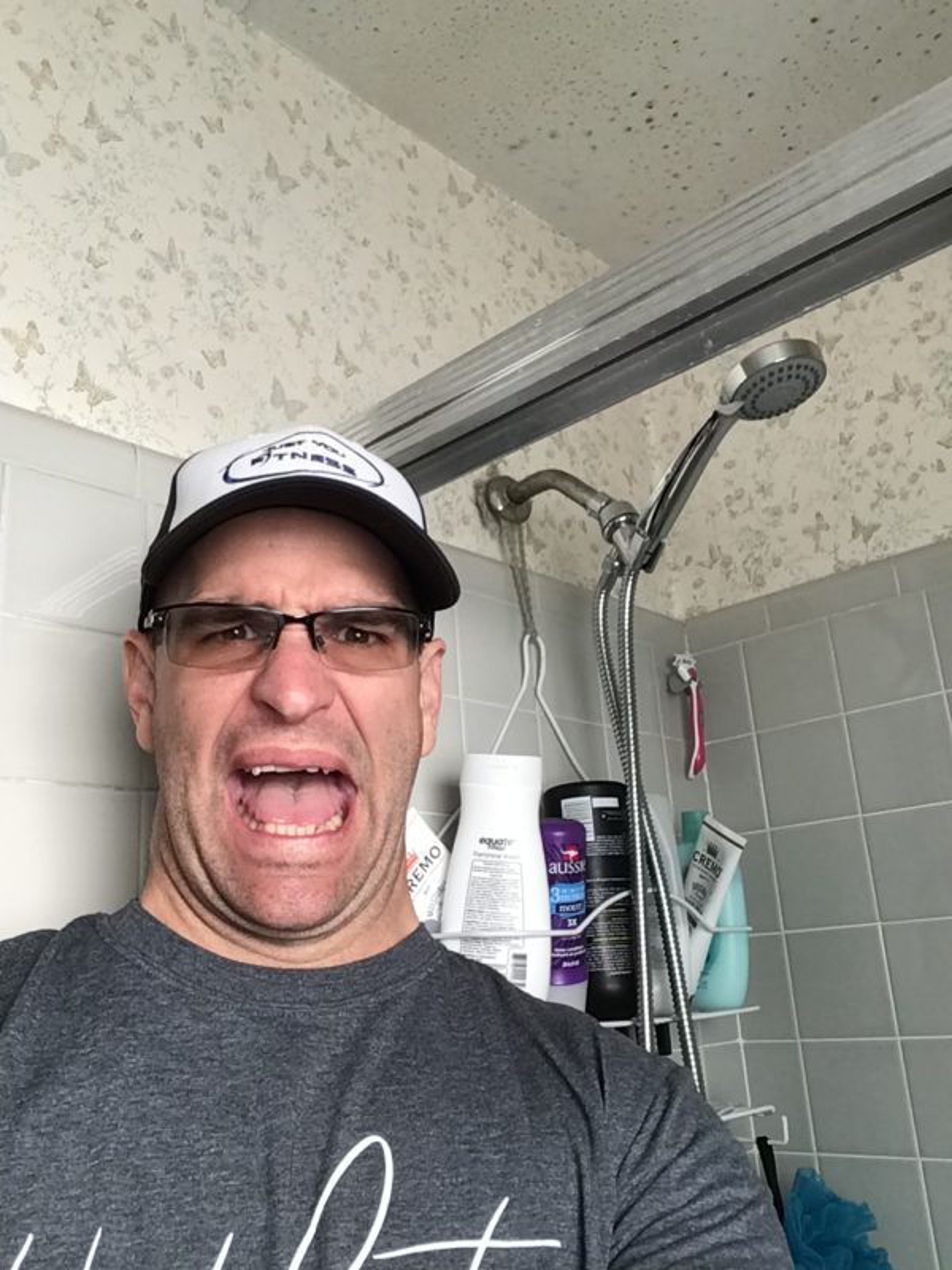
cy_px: 635
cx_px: 476
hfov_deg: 45.4
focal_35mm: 31
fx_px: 1137
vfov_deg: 58.4
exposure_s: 1/120
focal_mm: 2.15
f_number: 2.4
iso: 64
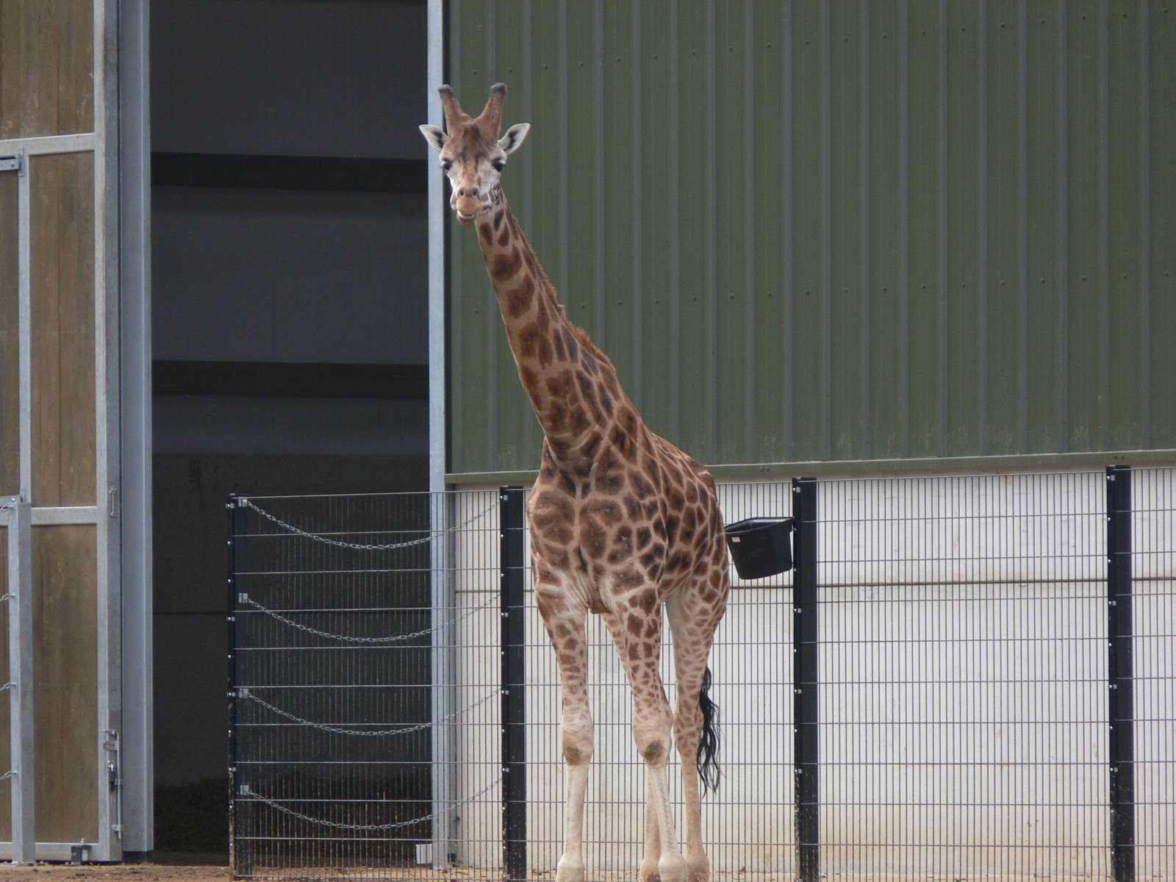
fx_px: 12264
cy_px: 441
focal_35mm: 361
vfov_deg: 4.1
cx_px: 588
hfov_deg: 5.5
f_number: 4
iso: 80
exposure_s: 1/125
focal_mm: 76.3
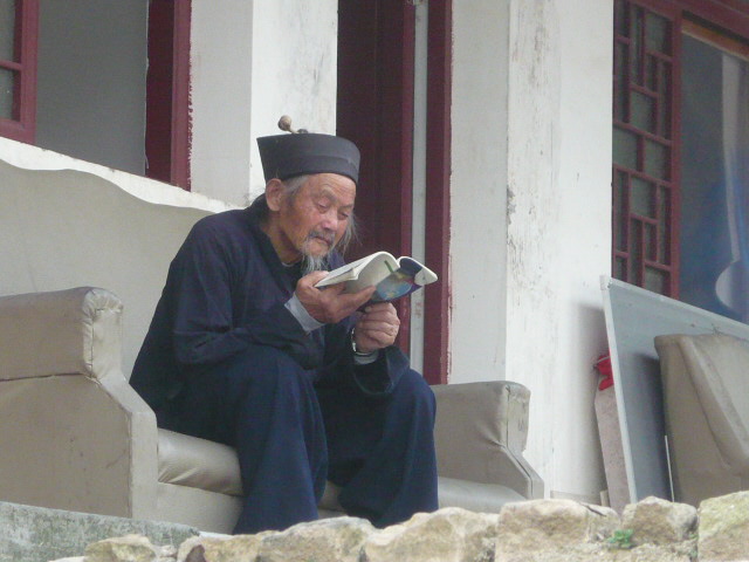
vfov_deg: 9.3
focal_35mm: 160
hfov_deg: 12.3
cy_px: 281
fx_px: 3462
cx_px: 374
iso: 400
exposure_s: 1/50
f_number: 5.1
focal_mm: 16.5
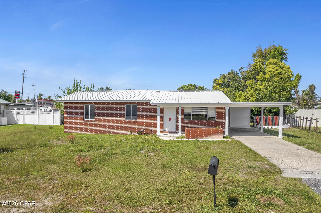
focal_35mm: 22
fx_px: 196
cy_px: 106
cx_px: 160
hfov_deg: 78.6
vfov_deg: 57.2
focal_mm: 8.38
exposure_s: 1/2000
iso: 100
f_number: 2.8
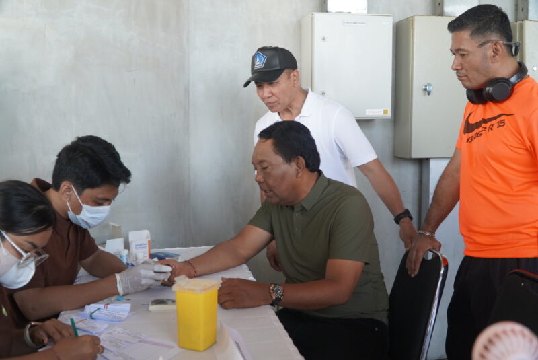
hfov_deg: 55.1
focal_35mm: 34
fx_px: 516
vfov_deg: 38.4
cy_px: 180
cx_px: 269
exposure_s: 1/160
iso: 1250
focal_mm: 23
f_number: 4
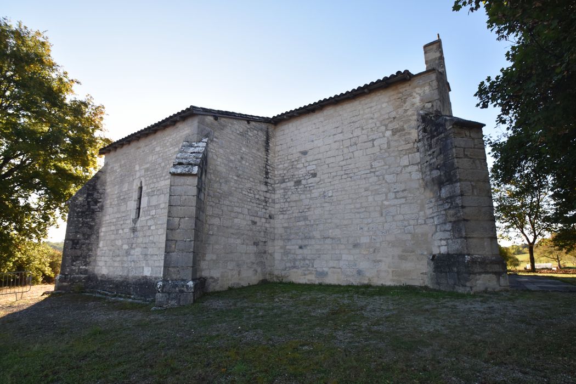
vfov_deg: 69.7
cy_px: 192
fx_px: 276
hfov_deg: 92.4
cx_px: 288
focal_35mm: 17
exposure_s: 1/250
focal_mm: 11.5
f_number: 8
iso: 360
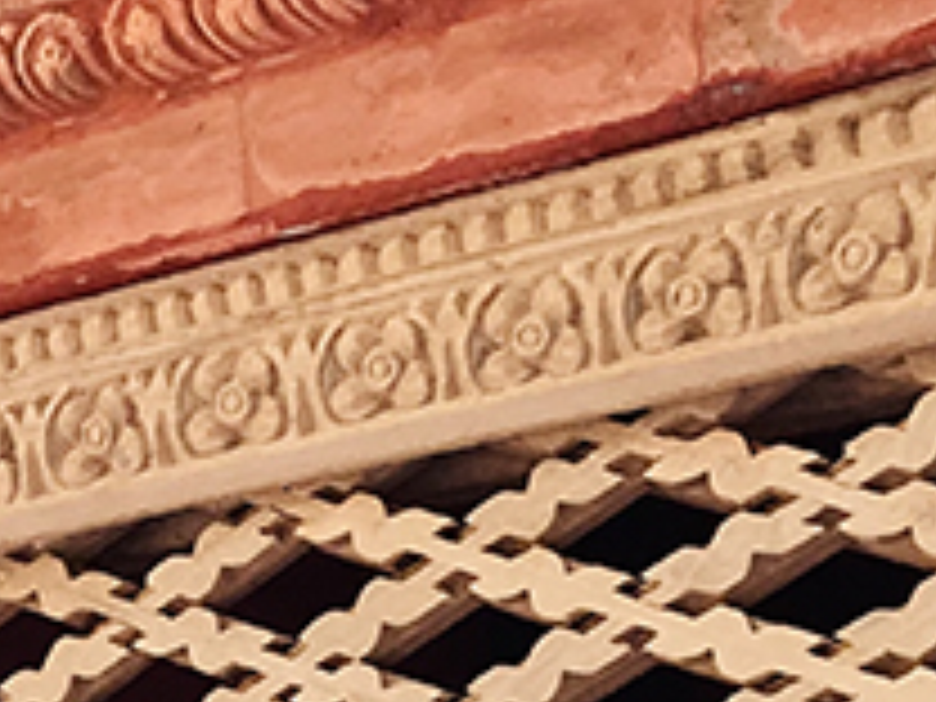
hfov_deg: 15.7
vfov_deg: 10.9
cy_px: 1510
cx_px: -153
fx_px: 3272
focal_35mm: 121
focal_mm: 3.99
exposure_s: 1/60
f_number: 1.8
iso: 250
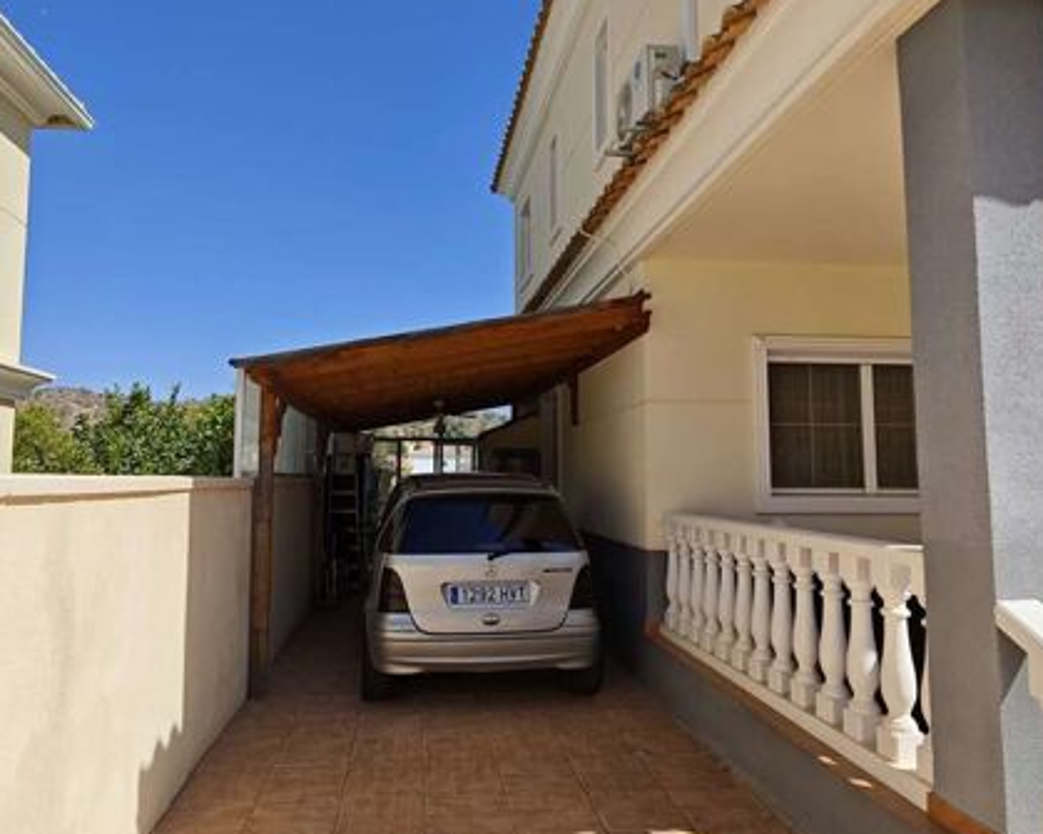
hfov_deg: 72.5
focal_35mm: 23
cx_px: 474
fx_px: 710
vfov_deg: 60.9
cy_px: 416
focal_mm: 2.16
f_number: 2.2
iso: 50
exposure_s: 1/912
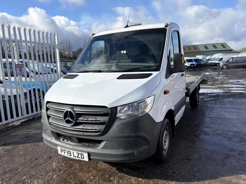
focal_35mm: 26
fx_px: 185
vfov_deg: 53.1
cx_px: 123
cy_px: 92
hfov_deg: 67.3
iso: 50
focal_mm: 5.96
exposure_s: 1/3279
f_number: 1.6
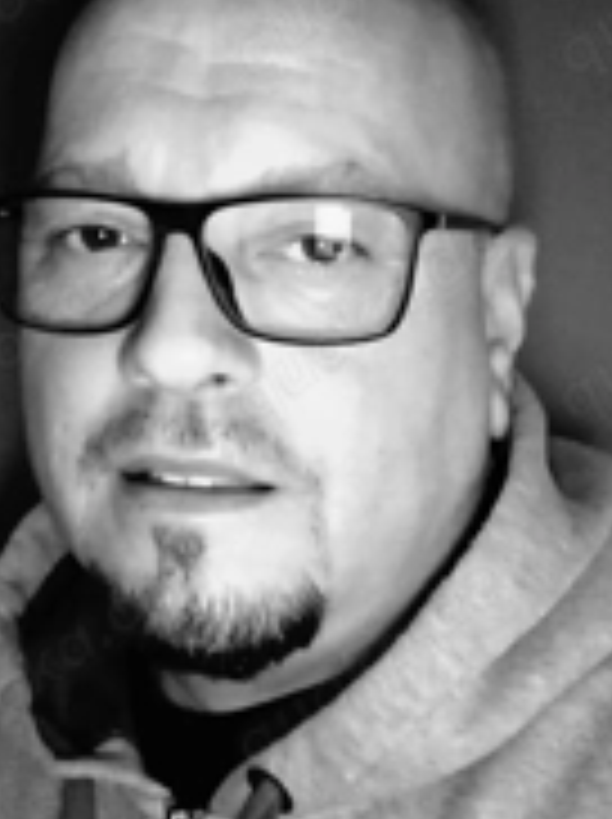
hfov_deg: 32.4
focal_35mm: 44
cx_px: 189
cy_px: 382
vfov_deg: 43.0
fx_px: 1040
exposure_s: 1/17
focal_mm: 3.52
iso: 2000
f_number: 2
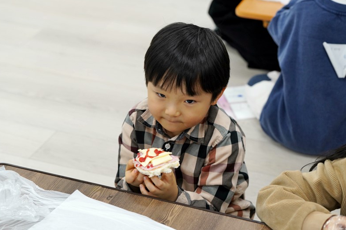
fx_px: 769
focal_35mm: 80
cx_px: 192
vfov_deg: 17.1
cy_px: 116
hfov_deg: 25.4
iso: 1250
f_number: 4
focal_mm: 70
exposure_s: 1/160
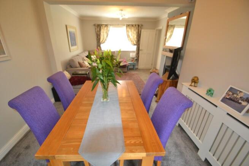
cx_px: 124
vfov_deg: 77.4
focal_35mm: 15
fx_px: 104
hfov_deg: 100.4
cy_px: 83
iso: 500
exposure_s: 1/60
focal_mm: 10
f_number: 3.5
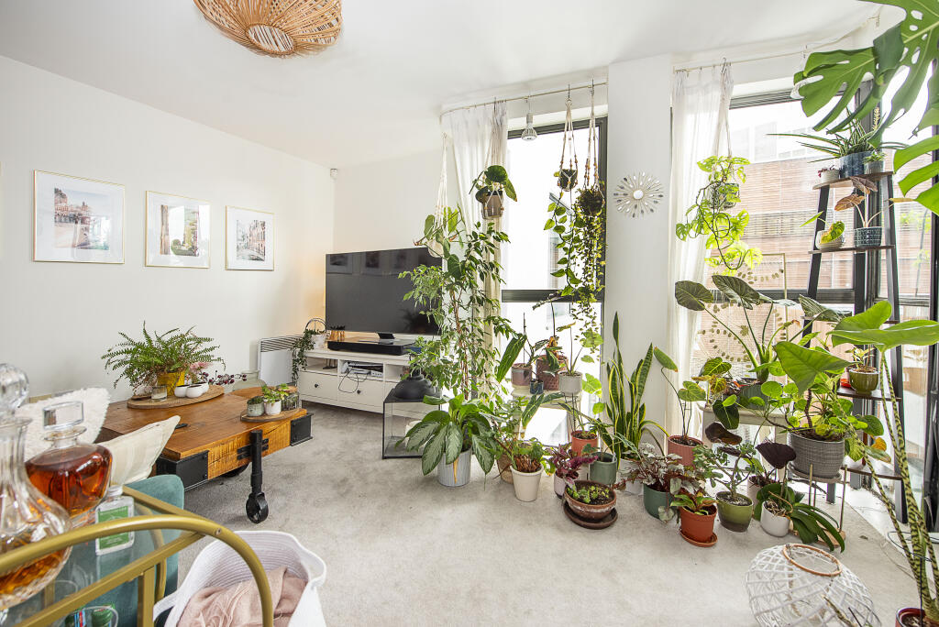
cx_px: 470
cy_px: 314
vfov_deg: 81.3
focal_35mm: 14
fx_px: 365
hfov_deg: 104.2
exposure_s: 1/30
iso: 500
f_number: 6.3
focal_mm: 14
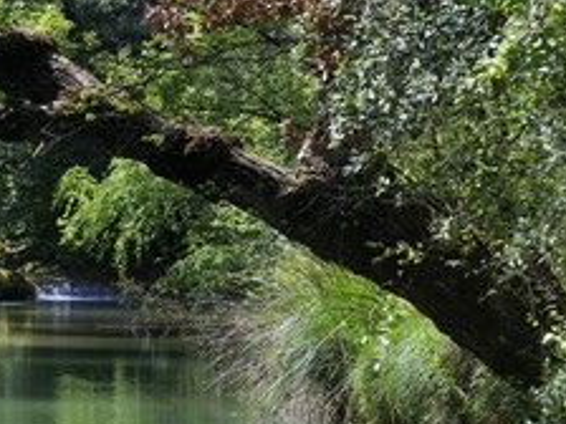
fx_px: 4562
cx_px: 58
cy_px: 227
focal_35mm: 279
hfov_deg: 7.1
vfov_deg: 5.3
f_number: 10
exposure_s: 1/160
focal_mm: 155
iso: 400
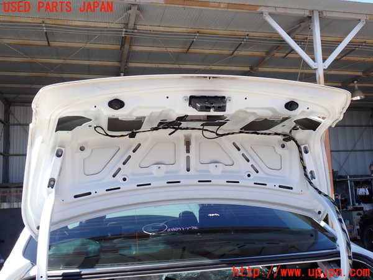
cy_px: 140
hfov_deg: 51.4
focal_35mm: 36
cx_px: 186
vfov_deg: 39.7
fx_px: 388
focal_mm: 6.37
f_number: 3.5
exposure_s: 1/250
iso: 100
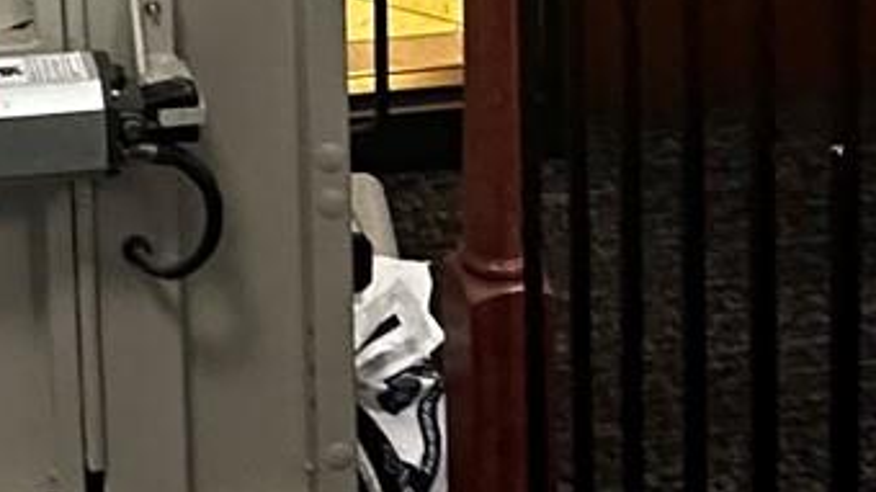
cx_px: -70
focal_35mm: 92
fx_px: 2136
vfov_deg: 11.4
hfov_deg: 22.0
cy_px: -592
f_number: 2.2
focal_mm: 2.22
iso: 800
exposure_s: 1/60
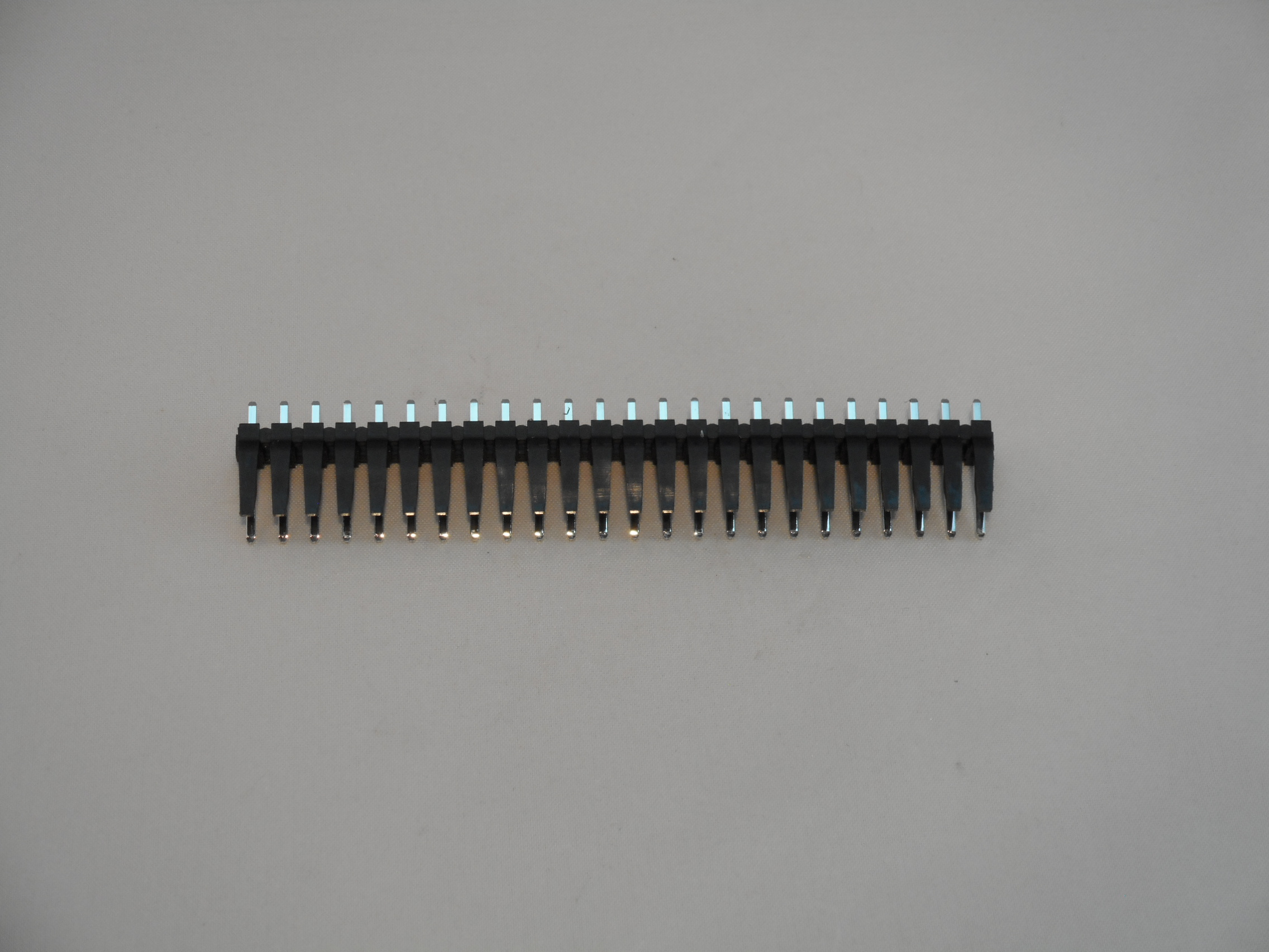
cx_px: 634
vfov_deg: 16.6
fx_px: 3263
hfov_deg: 22.0
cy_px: 476
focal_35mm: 89
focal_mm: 15.9
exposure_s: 1/60
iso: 160
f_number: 5.6
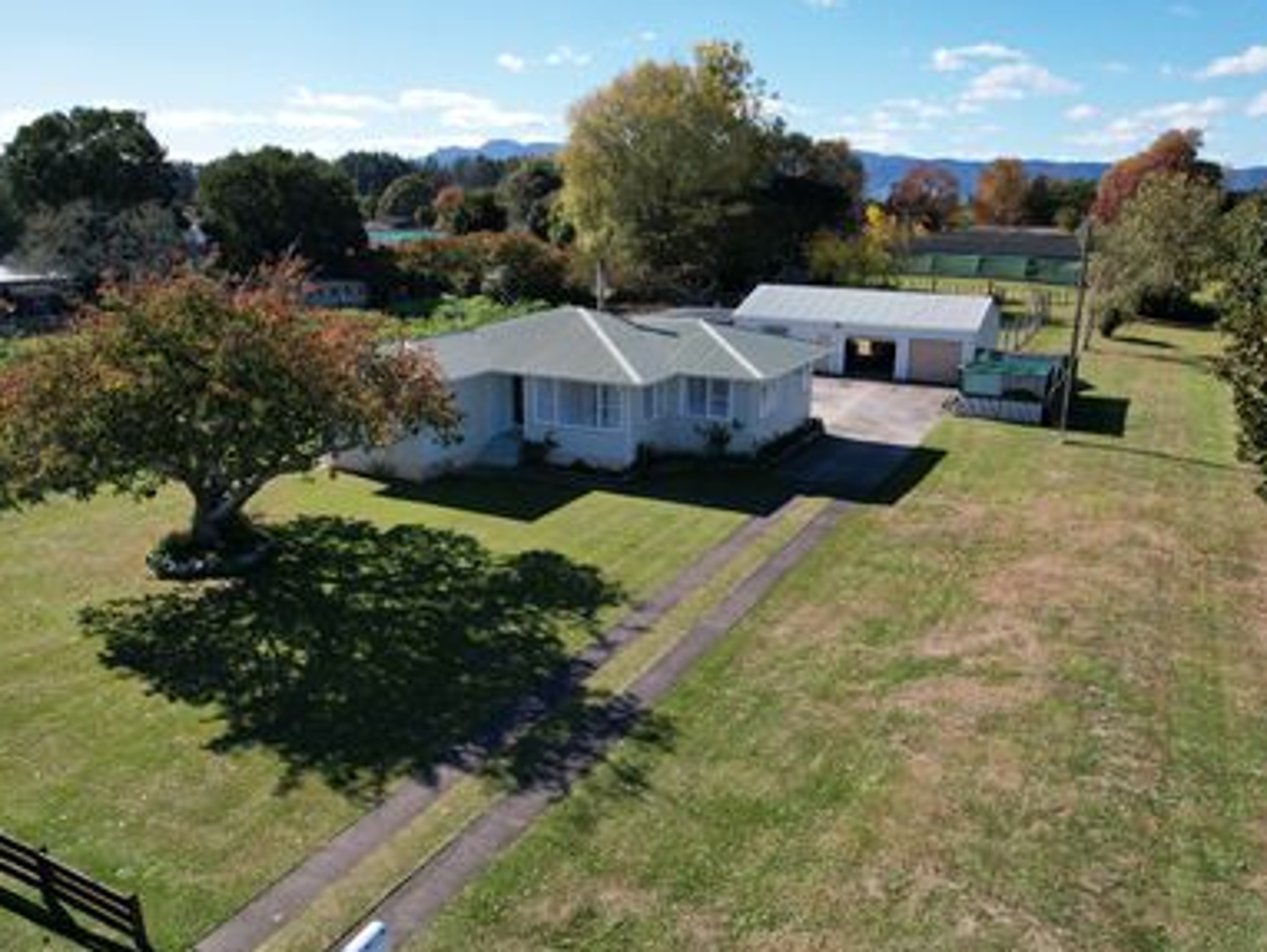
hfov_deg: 67.2
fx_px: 952
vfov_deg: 53.1
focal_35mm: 26
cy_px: 486
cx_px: 660
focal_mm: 8.38
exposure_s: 1/1500
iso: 110
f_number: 2.8
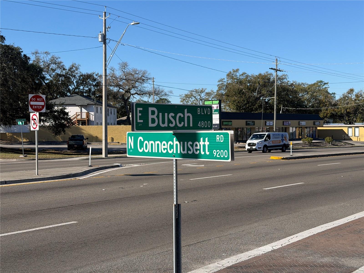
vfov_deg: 30.3
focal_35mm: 48
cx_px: 182
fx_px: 505
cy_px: 136
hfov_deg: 39.7
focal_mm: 6.76
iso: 64
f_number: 1.78
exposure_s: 1/4329
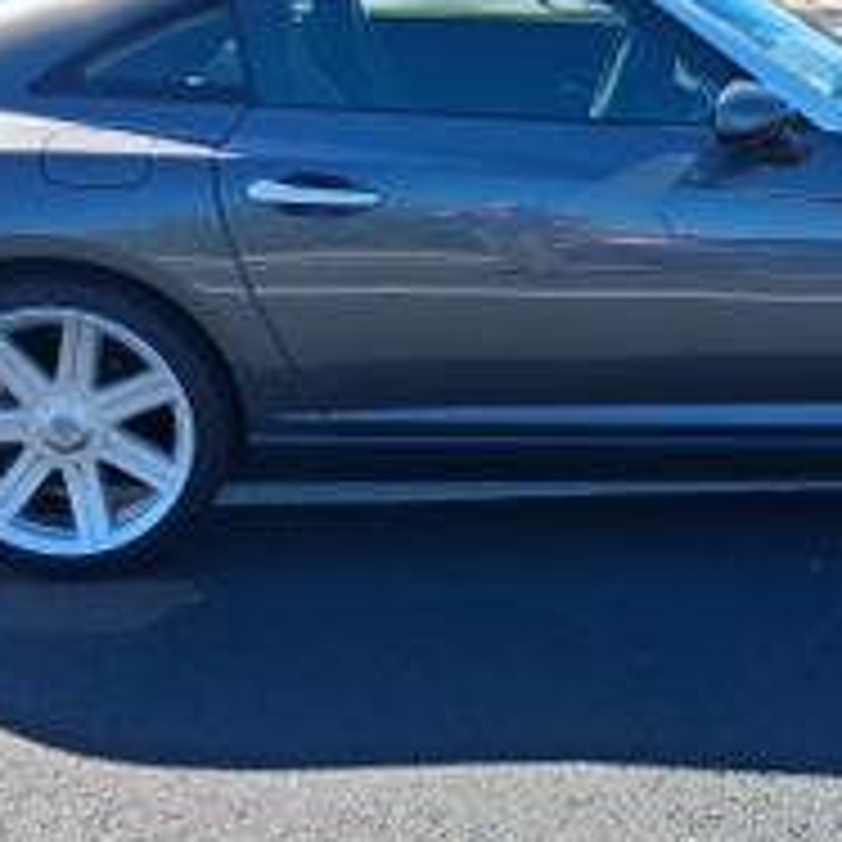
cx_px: 572
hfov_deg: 27.5
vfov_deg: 27.7
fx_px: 1706
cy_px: 378
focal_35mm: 62
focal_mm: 3.98
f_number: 1.8
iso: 25
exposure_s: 1/478
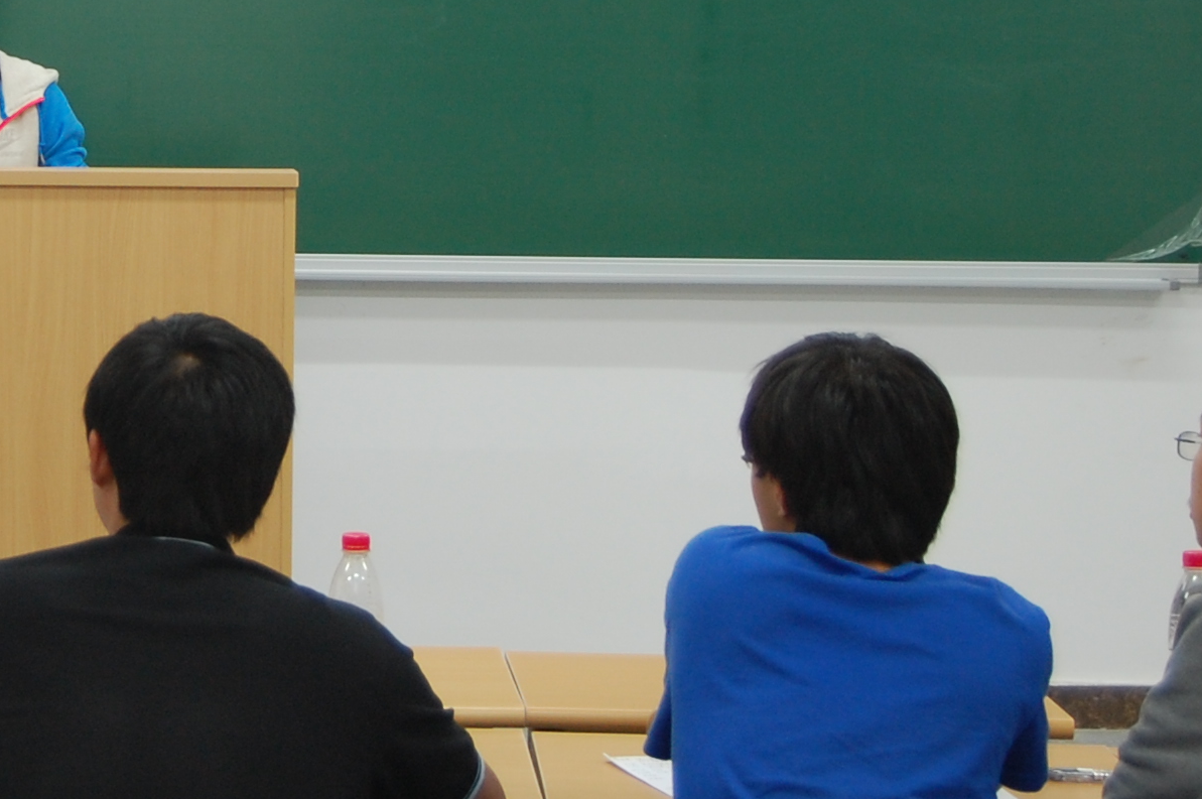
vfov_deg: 11.6
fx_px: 3911
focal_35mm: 117
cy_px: 20
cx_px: -52
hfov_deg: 17.0
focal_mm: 31
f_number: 4.5
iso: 400
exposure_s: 1/30
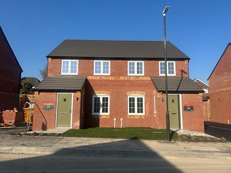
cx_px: 116
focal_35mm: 26
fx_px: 174
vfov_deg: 53.1
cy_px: 86
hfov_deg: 67.3
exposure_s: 1/4444
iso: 50
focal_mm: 5.7
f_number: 1.5
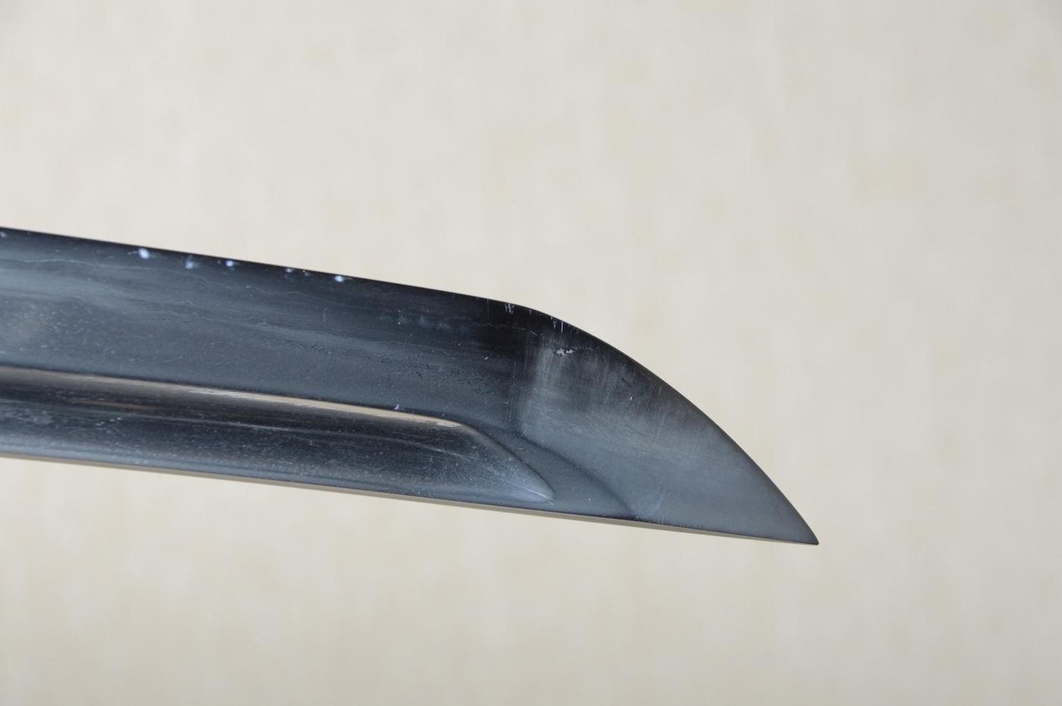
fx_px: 4952
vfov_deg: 8.2
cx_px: 531
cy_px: 353
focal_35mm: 168
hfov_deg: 12.2
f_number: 11
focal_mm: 112
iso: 400
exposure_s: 1/2
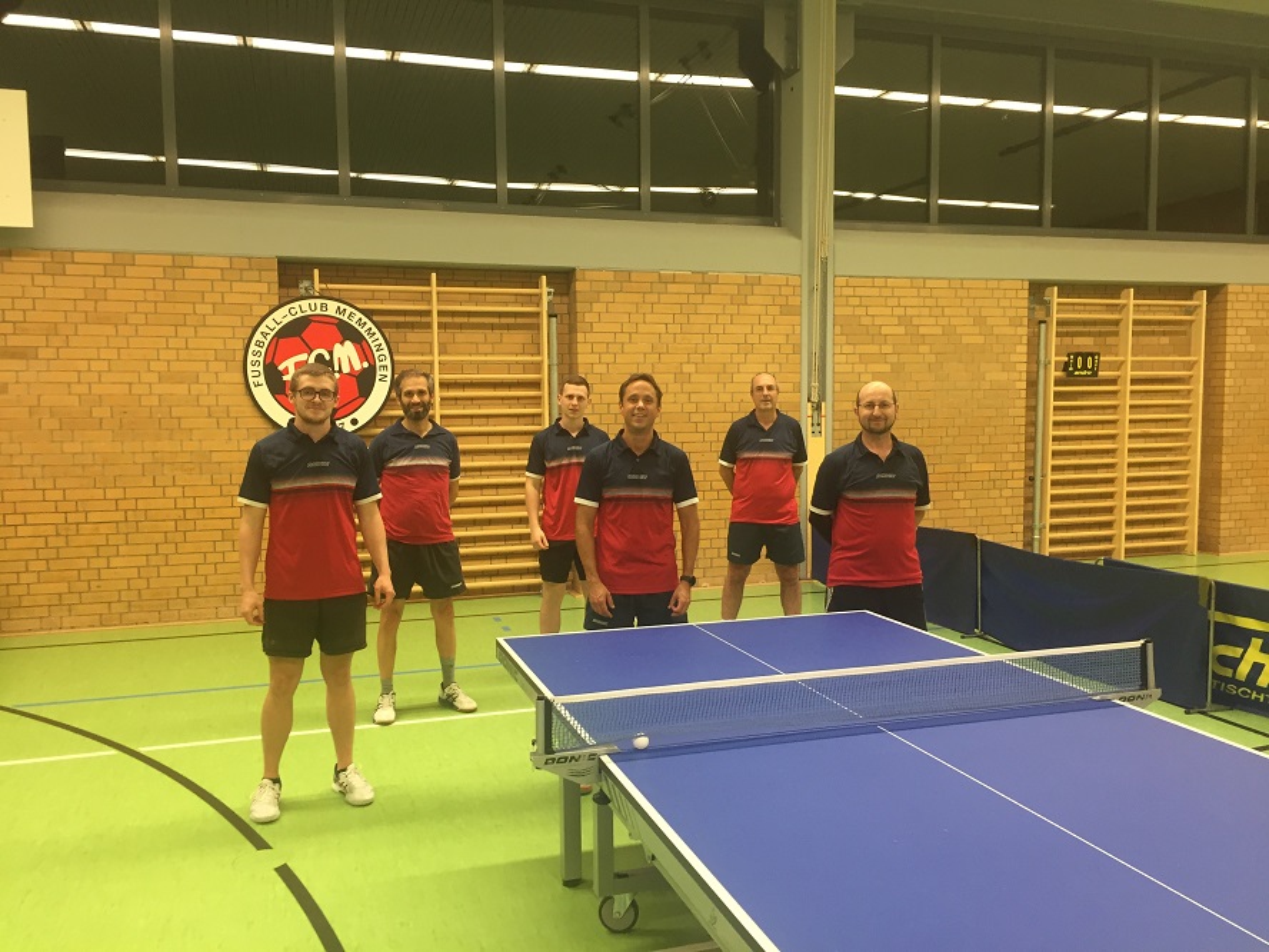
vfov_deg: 48.2
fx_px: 1063
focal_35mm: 29
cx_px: 634
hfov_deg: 61.7
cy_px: 476
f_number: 2.2
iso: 125
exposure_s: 1/33
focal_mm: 4.15
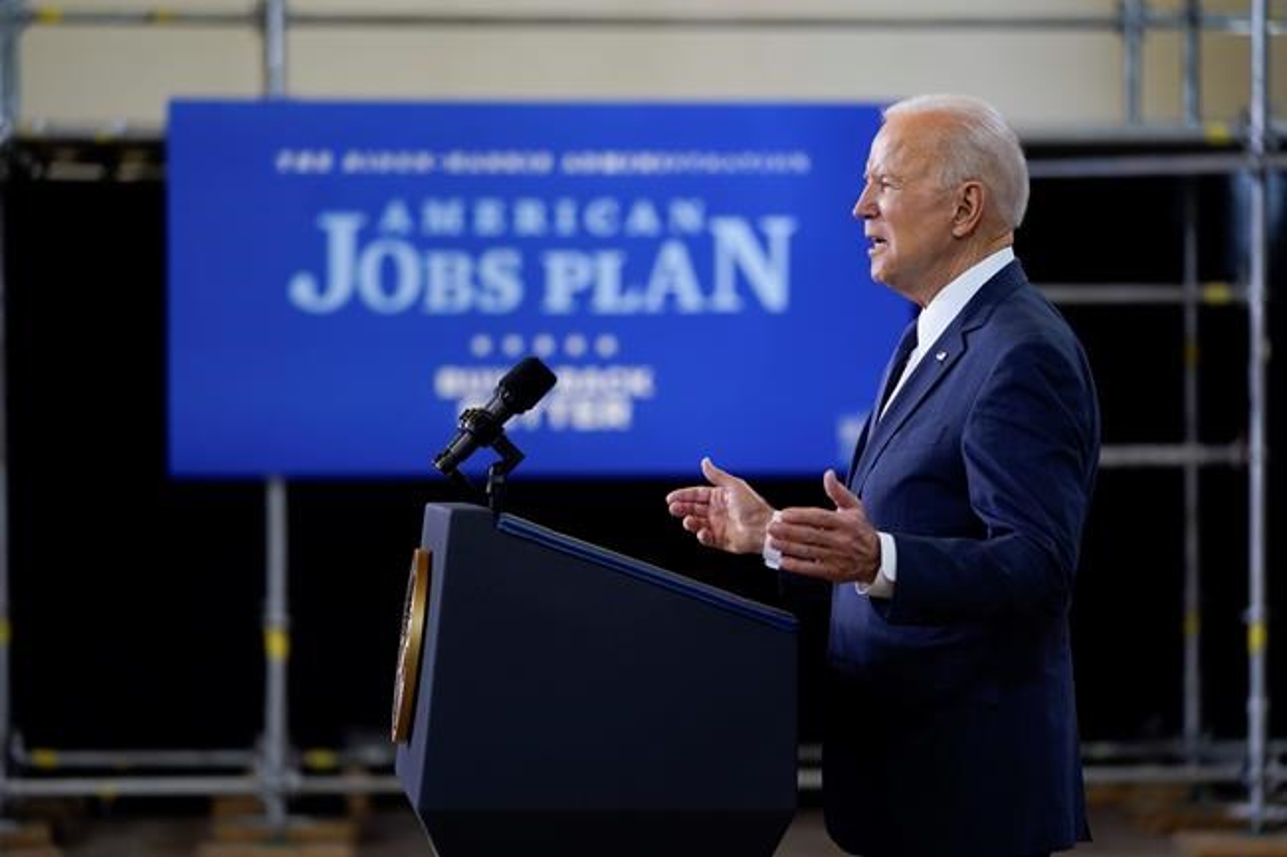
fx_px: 4539
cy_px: 428
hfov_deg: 16.1
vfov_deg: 10.8
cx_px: 644
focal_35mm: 127
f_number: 2.8
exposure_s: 1/500
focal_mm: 127
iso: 1600
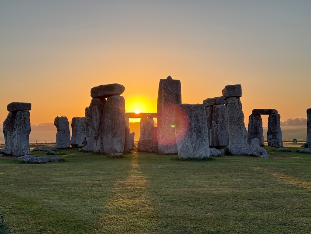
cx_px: 156
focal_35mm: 48
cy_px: 117
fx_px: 431
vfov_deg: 30.3
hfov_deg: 39.7
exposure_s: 1/1000
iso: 80
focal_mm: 6.76
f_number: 1.78
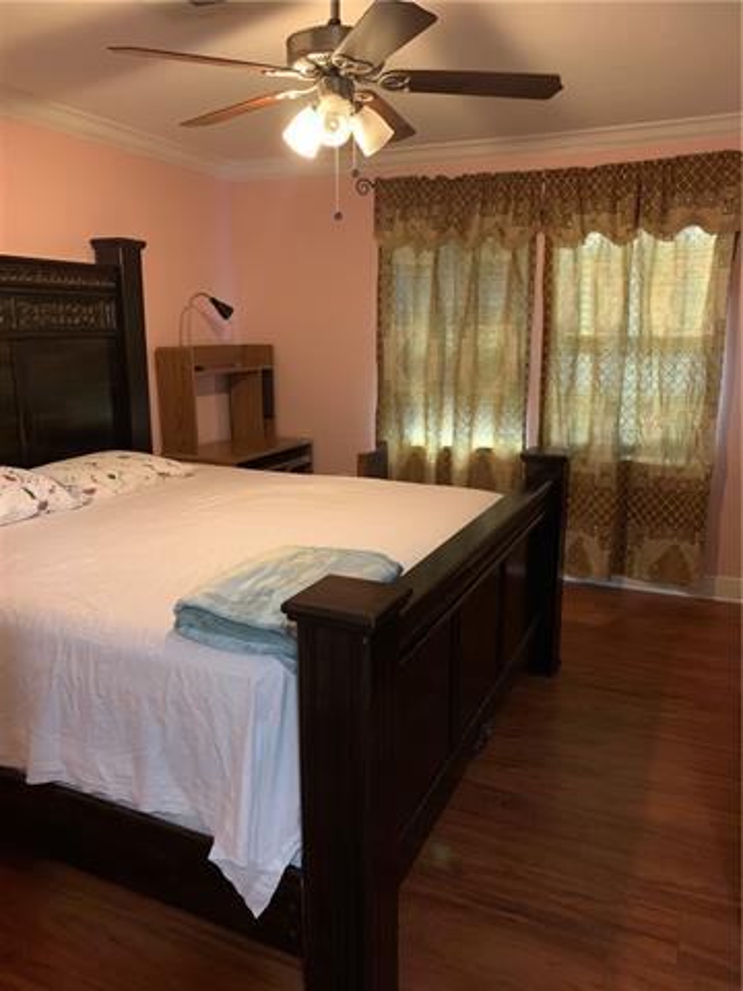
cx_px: 372
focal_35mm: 26
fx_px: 744
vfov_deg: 67.3
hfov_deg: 53.1
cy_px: 496
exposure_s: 1/30
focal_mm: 4.25
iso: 640
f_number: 1.8
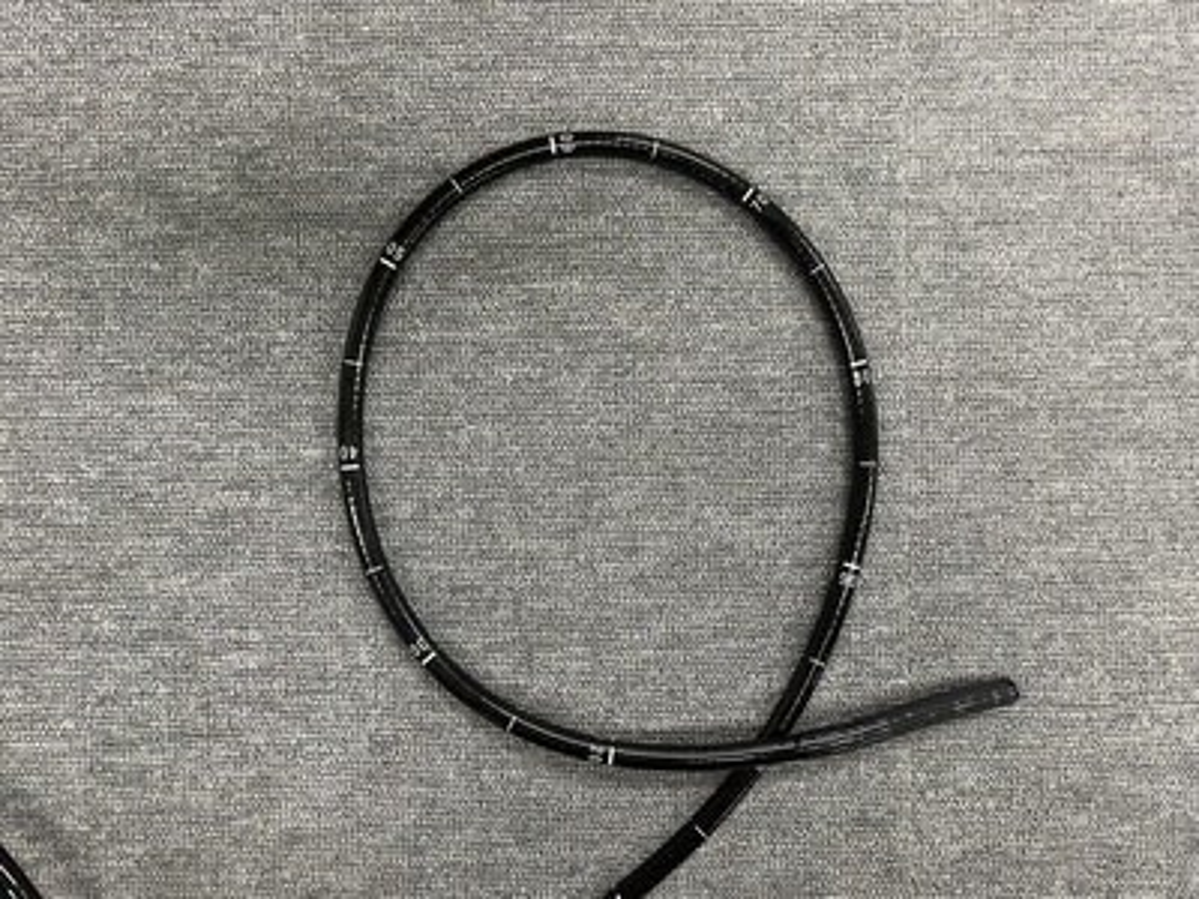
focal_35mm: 26
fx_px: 901
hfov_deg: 67.3
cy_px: 450
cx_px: 600
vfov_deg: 53.1
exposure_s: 1/60
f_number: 1.6
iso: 160
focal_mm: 4.2
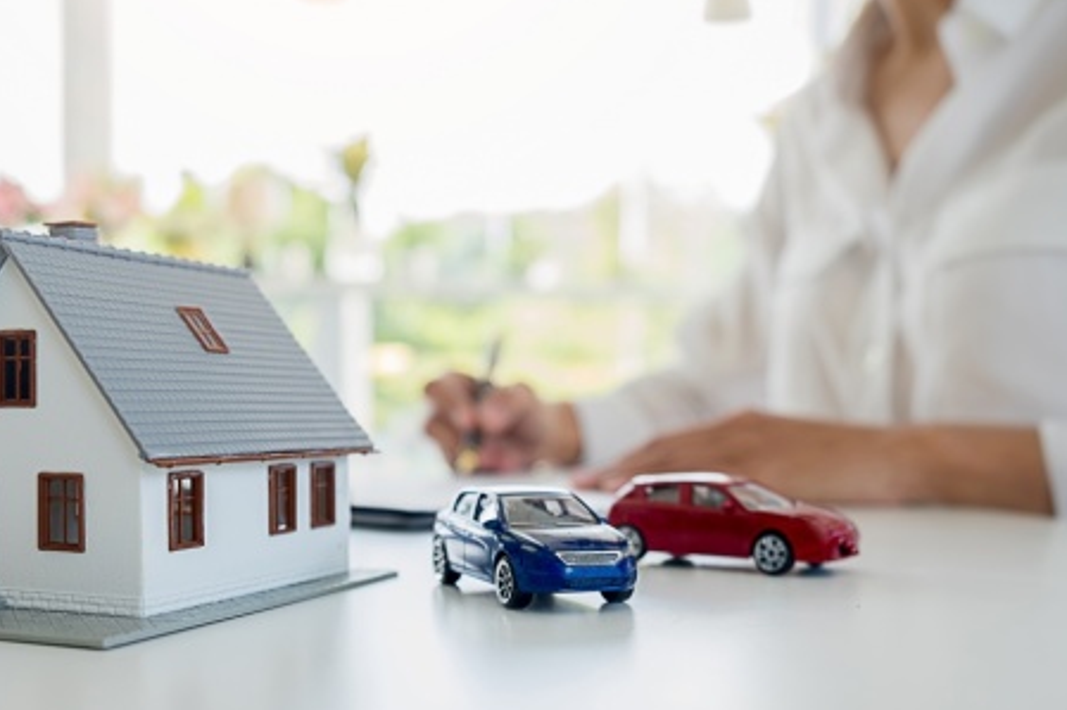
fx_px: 1304
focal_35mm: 44
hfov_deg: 44.4
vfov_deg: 30.5
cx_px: 454
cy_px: 394
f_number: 4
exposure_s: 1/80
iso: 400
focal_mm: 25.4
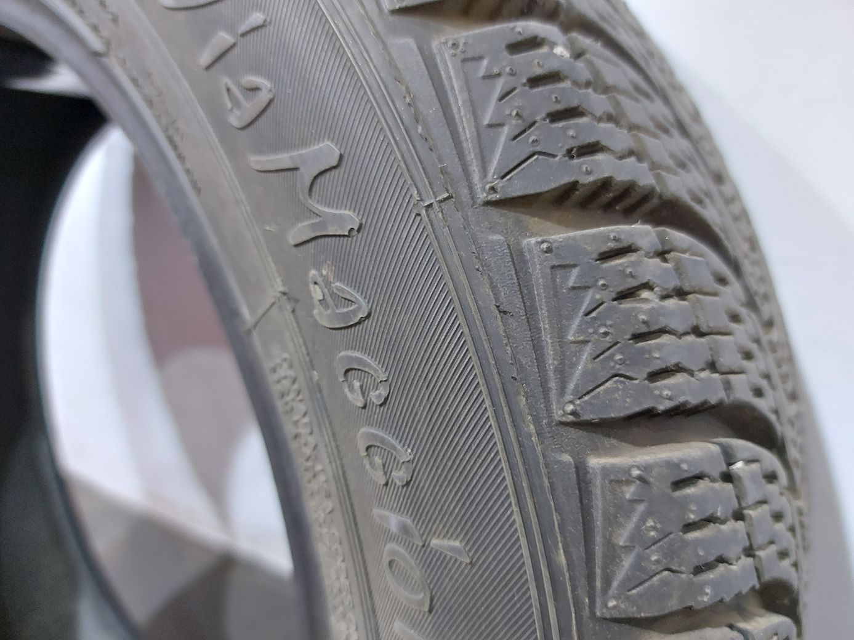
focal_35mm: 24
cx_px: 427
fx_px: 592
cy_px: 320
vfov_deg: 56.8
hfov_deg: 71.6
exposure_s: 1/25
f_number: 1.8
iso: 320
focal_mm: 5.23
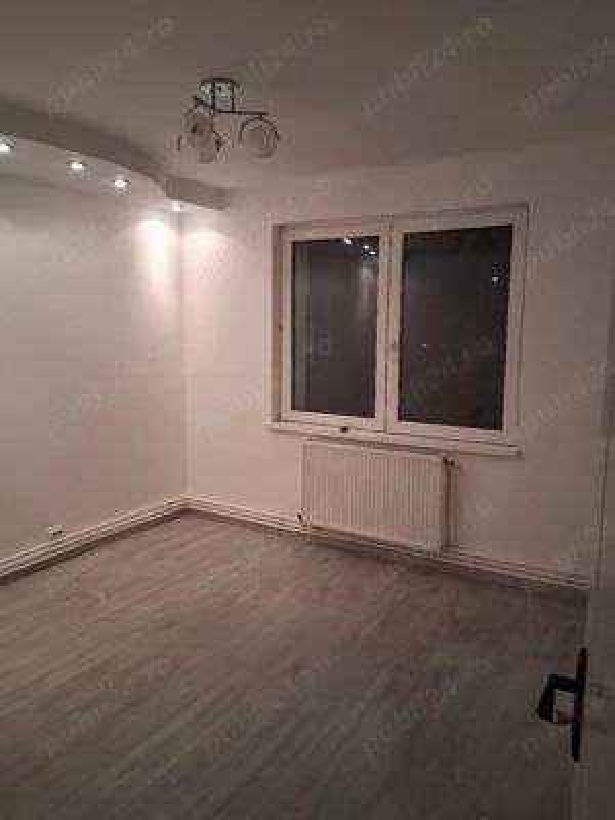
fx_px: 616
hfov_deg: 53.1
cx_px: 308
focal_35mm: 26
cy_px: 410
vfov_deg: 67.3
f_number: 1.8
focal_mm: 3.98
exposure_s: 1/50
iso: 320
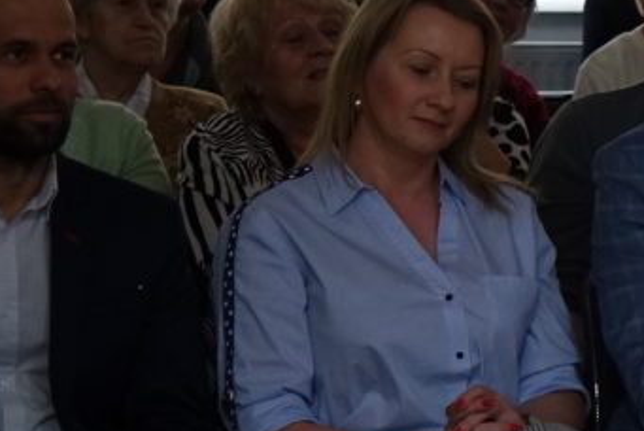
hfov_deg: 9.6
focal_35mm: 210
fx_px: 3760
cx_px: 831
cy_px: 131
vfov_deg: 6.6
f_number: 2.8
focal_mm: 25.71
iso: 800
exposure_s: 1/60
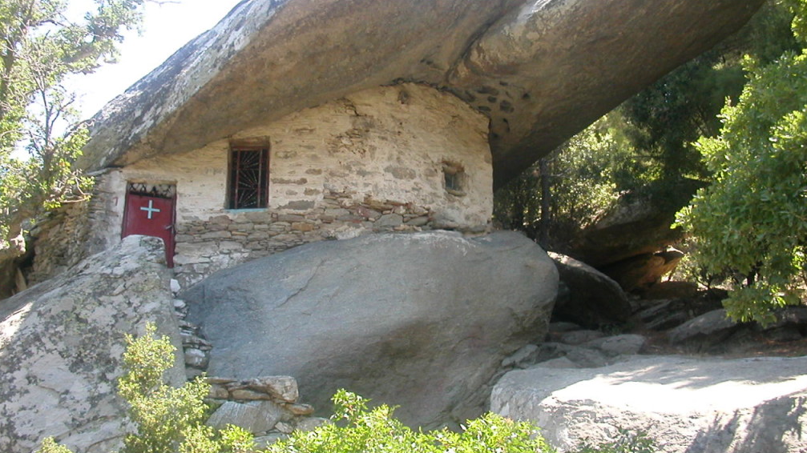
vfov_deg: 29.0
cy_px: 212
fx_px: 877
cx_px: 404
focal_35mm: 41
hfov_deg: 49.4
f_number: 2.7
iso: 100
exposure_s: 1/238
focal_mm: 5.6
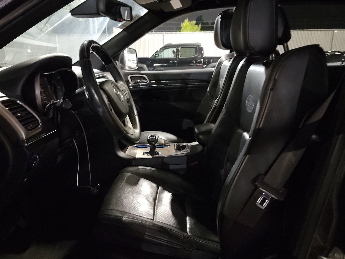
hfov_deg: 61.5
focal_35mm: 29
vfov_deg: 48.2
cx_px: 155
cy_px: 132
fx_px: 289
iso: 2765
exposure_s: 1/7
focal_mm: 6.7
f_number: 1.8
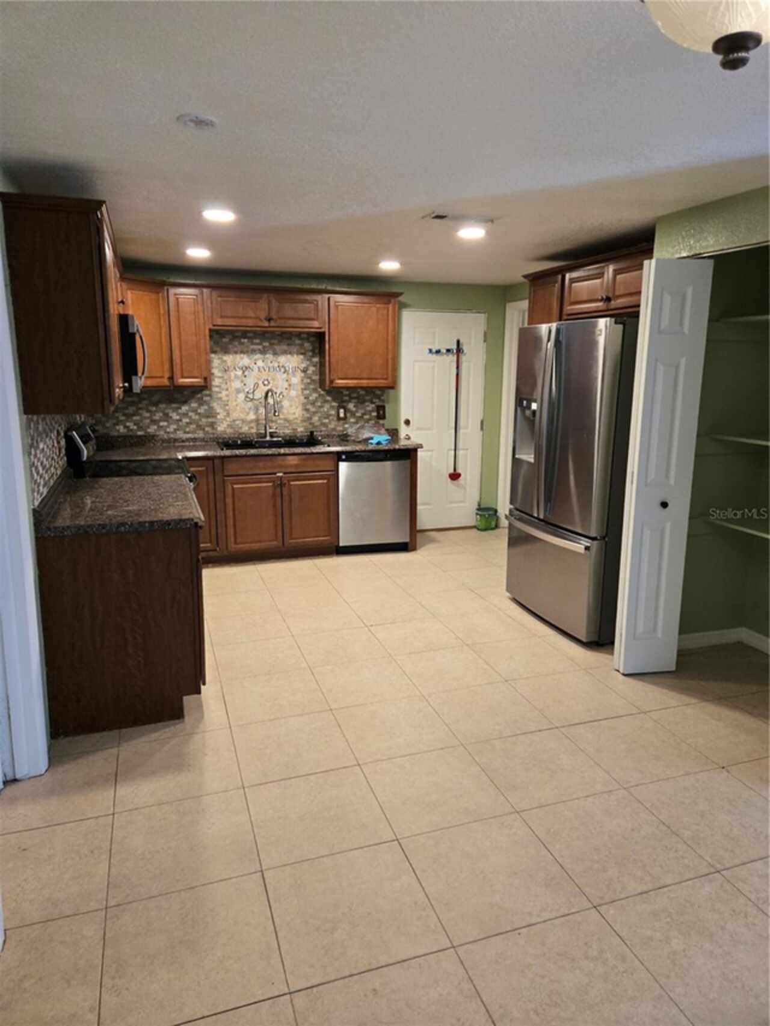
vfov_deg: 73.9
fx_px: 682
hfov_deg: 58.9
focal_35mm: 23
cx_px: 385
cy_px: 513
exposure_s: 1/120
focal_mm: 5.4
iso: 400
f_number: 1.8
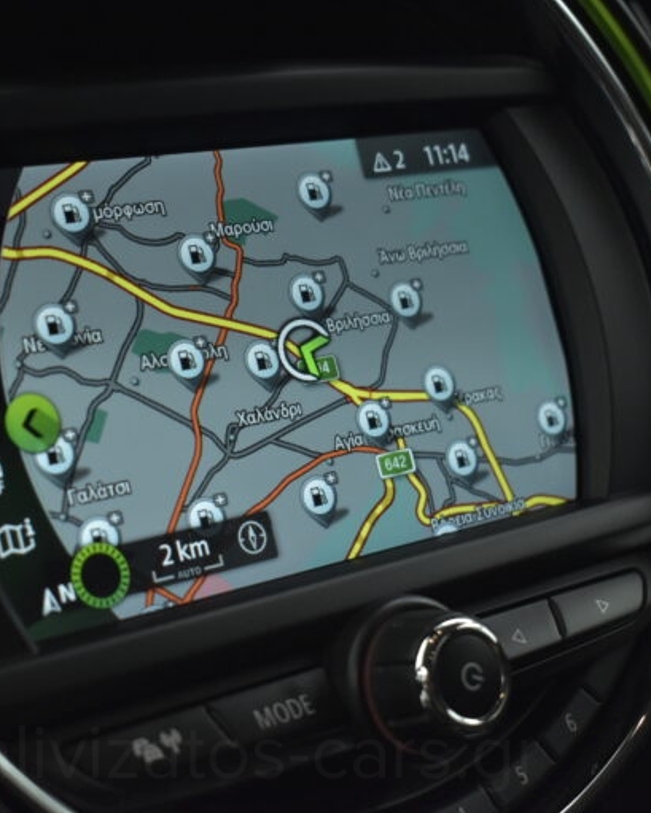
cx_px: 215
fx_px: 1734
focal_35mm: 72
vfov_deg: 26.4
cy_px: 406
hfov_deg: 21.2
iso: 1600
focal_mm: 34
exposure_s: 1/80
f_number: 4.5
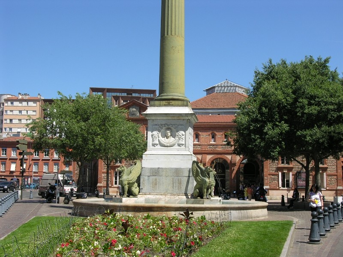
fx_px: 476
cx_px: 172
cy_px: 128
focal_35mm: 48
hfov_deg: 39.7
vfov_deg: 30.3
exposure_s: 1/196
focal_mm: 12.3
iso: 50
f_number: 6.2
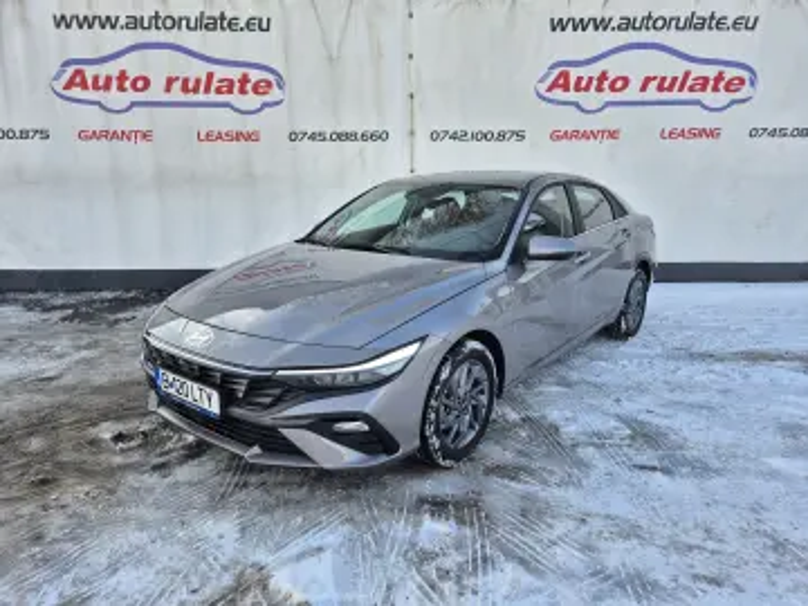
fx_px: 537
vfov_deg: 58.9
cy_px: 303
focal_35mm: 23
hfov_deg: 73.9
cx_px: 404
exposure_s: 1/422
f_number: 1.8
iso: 25
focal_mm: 5.4
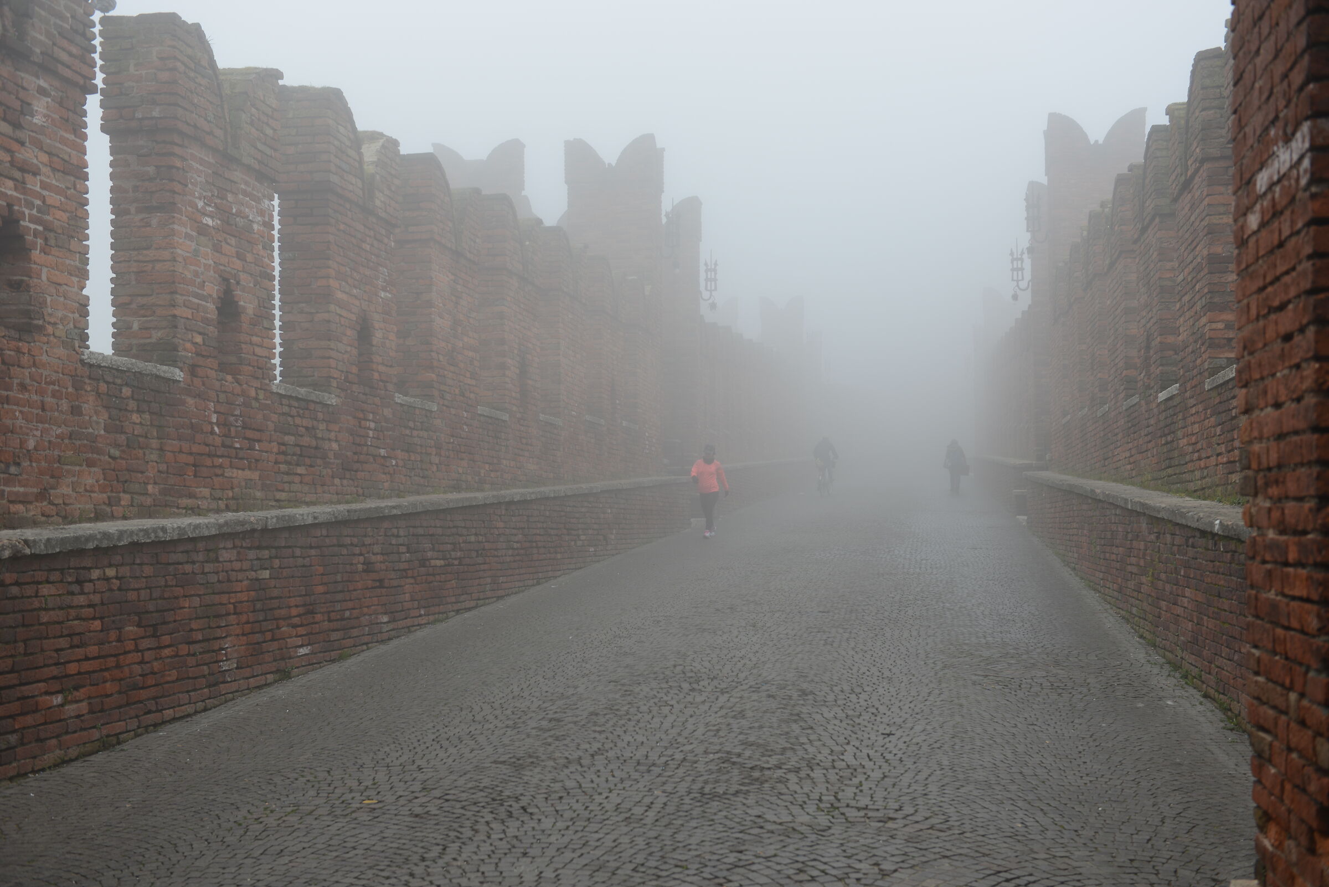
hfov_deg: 41.1
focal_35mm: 48
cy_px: 444
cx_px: 664
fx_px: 1773
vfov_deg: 28.1
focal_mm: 48
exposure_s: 1/80
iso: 100
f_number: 4.5
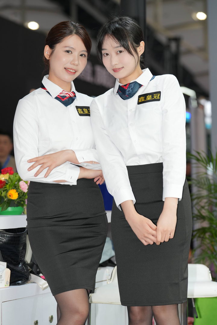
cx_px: 108
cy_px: 162
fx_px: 1040
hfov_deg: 11.9
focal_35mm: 115
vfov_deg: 17.8
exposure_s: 1/200
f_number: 4
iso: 500
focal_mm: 115
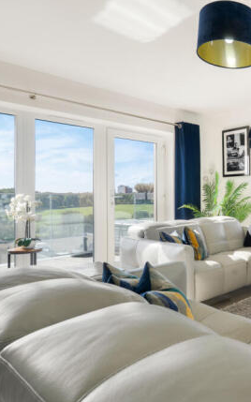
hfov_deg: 38.1
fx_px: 307
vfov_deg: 66.5
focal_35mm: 28
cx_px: 266
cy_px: 203
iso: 320
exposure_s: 1/6
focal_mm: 18
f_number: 8
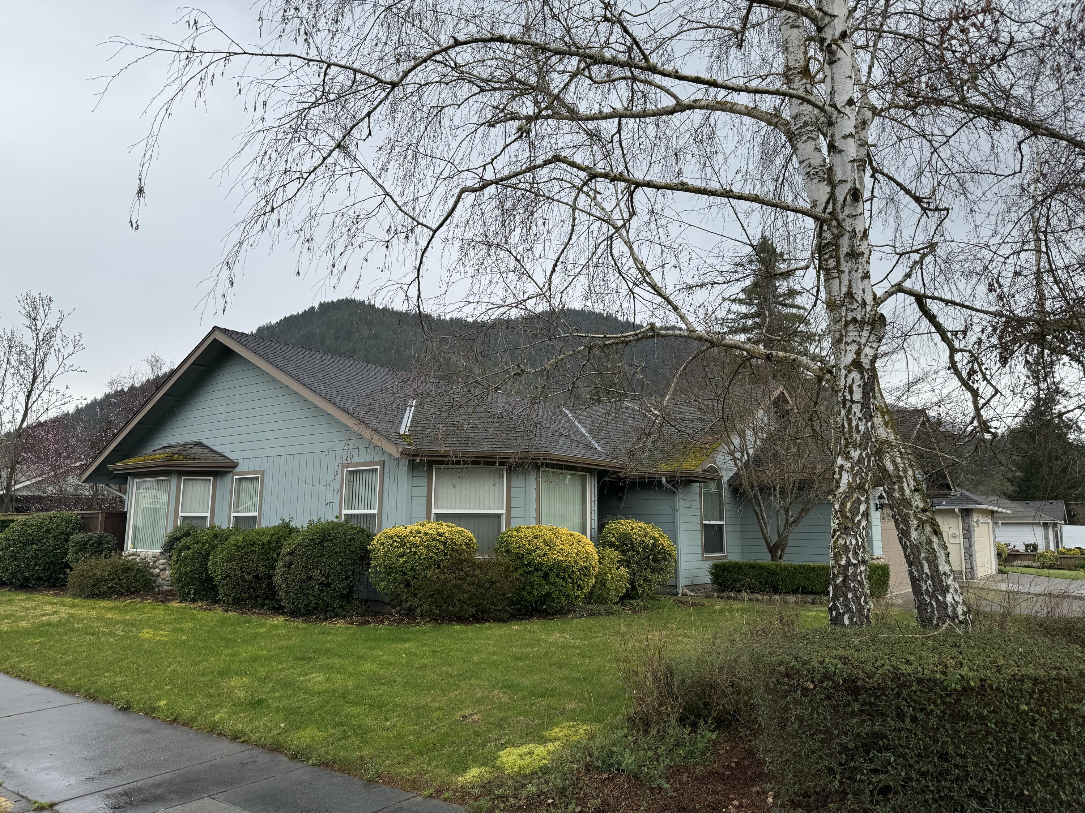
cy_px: 406
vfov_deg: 56.8
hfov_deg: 71.6
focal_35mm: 24
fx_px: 752
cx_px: 542
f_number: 1.78
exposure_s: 1/1094
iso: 80
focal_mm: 6.86
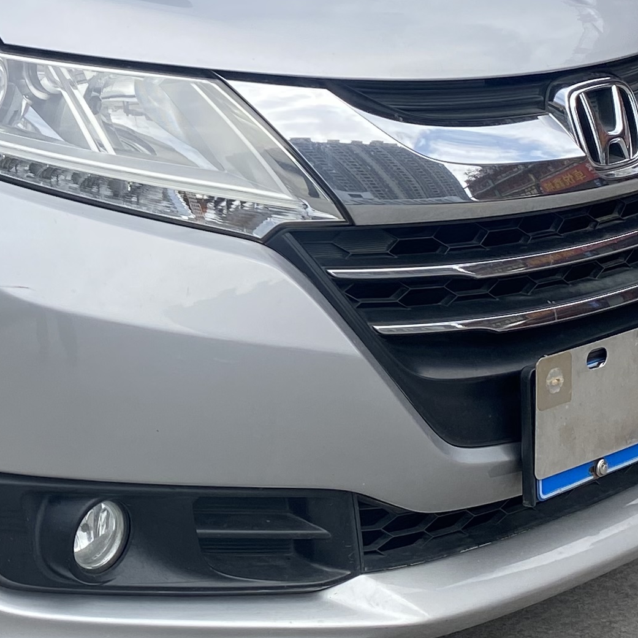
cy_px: 107
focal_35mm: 89
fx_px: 1856
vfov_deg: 19.3
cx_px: -77
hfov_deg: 18.7
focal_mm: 4.25
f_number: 1.8
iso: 32
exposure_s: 1/2183
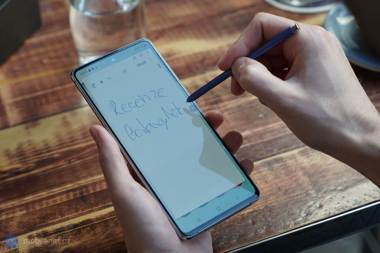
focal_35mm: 70
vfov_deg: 19.4
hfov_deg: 28.9
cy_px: 126
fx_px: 739
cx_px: 190
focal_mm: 70
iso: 800
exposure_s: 1/320
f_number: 5
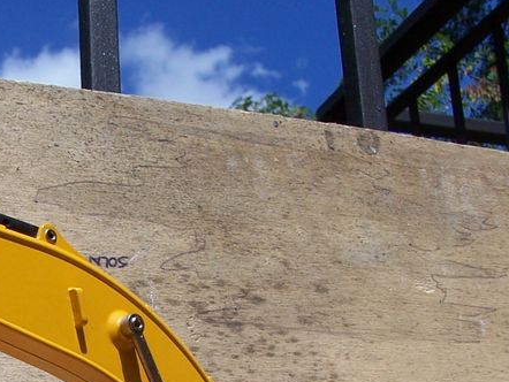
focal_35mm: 81
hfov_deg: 23.6
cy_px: 435
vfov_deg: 17.5
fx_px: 1192
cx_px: 76
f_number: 5.6
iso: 80
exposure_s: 1/500
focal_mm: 6
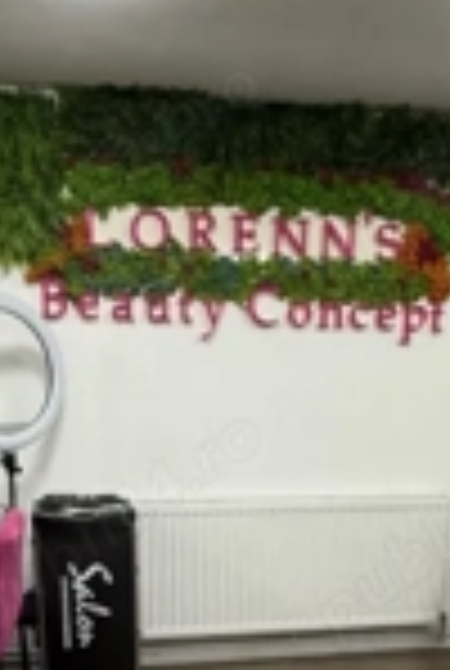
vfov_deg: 45.6
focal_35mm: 39
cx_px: 202
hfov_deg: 34.3
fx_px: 728
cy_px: 580
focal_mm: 2.22
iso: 200
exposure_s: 1/100
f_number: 2.2
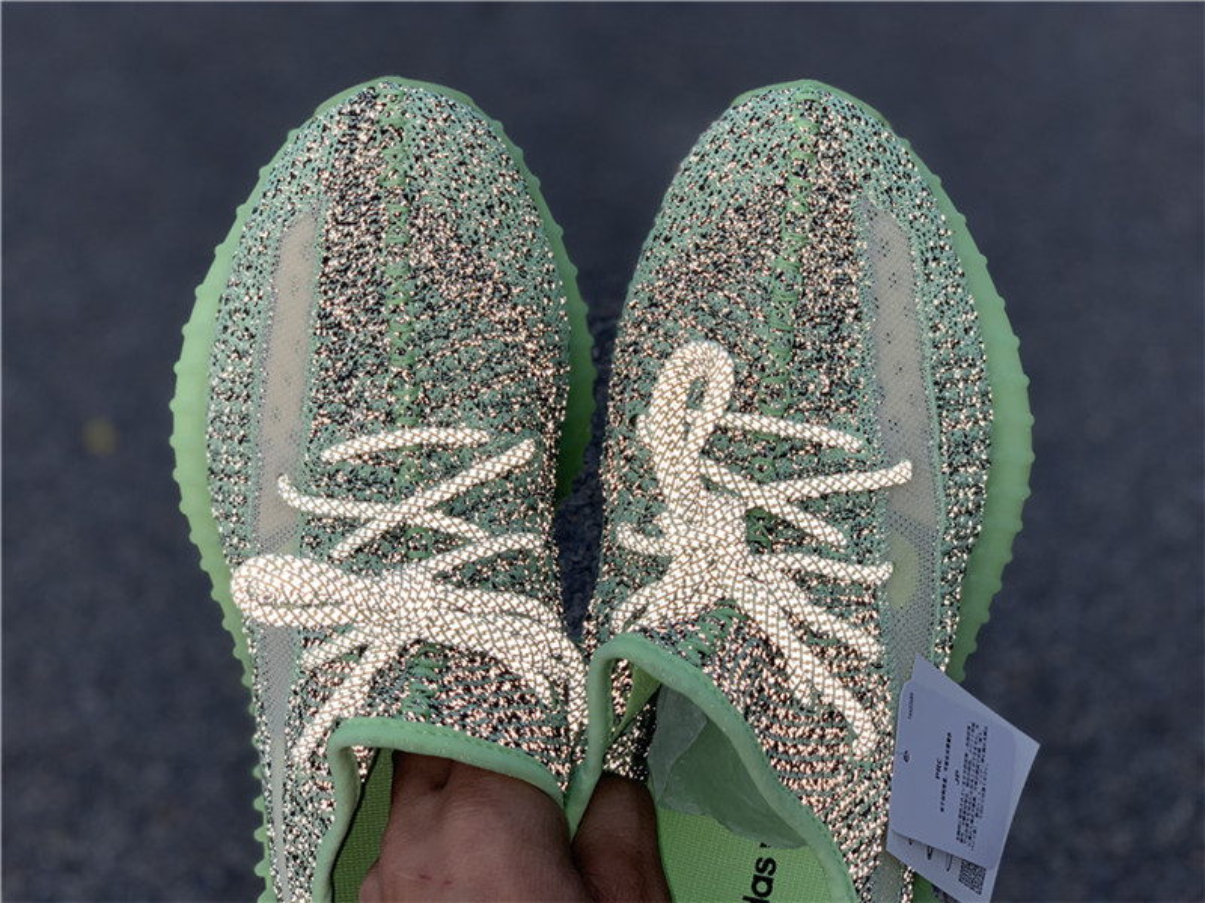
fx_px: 1810
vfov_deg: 28.0
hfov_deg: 36.8
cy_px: 452
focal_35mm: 52
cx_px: 602
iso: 16
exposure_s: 1/262
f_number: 2.4
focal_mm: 6
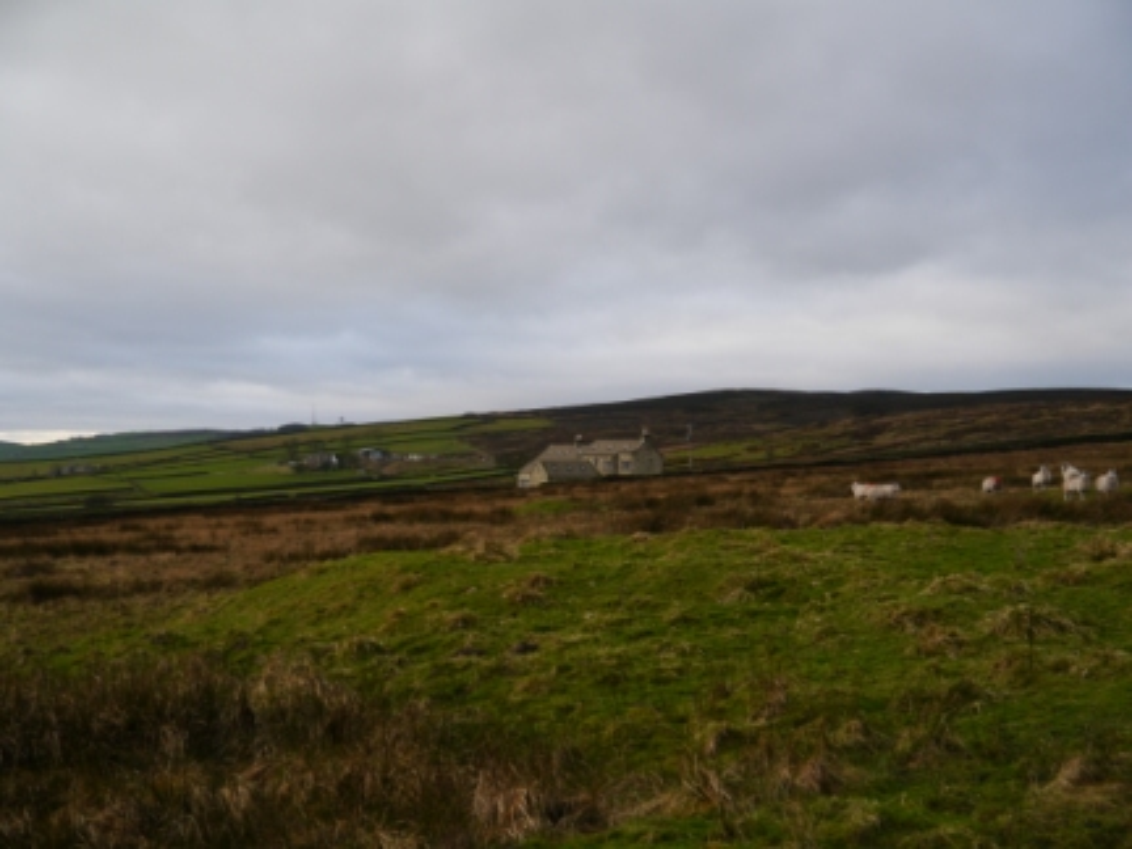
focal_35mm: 56
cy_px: 424
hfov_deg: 34.3
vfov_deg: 26.1
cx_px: 566
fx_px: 1831
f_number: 4.8
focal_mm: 28
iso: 160
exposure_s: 1/80
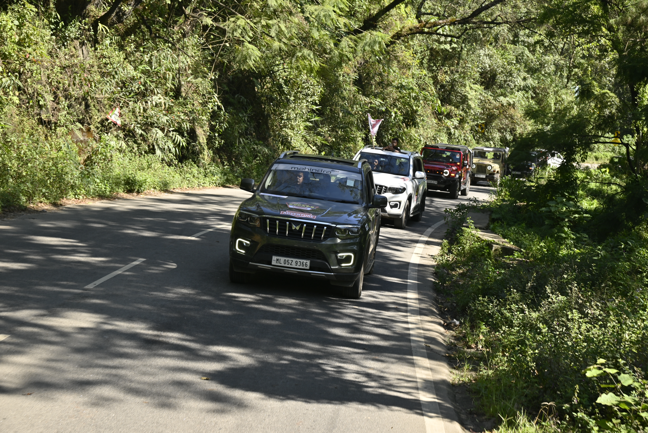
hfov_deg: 34.5
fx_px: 1044
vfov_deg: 23.4
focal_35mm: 58
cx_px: 324
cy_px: 216
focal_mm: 58
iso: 125
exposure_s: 1/200
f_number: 8
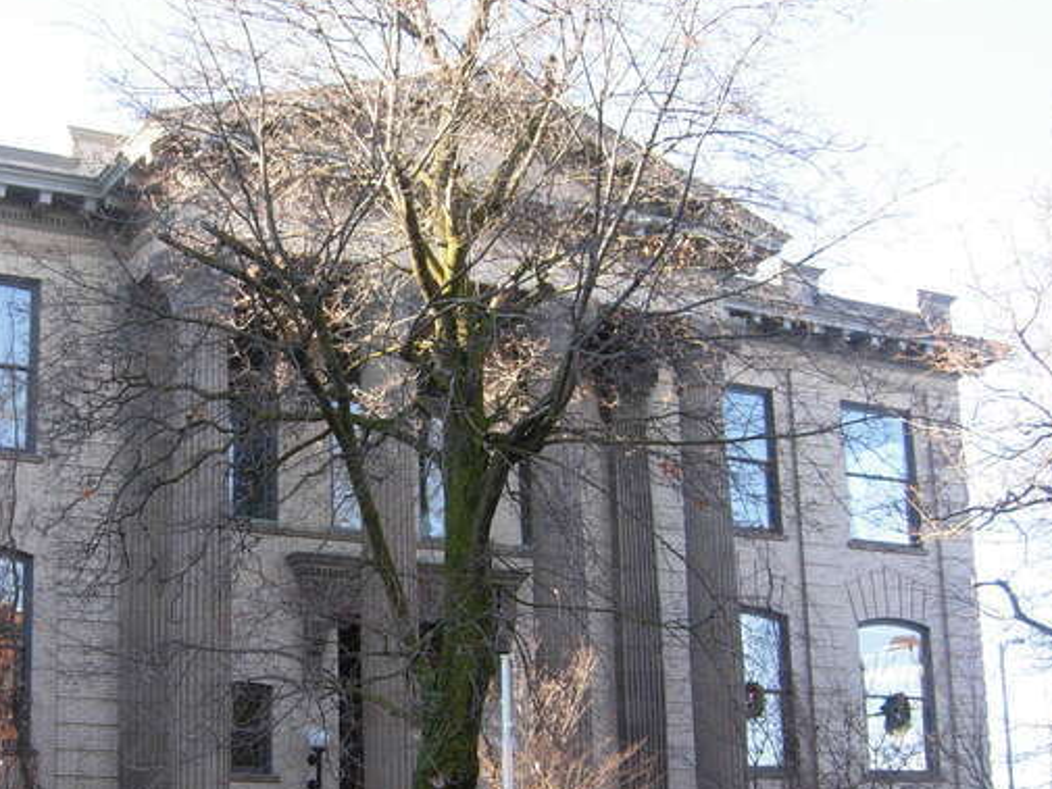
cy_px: 510
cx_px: 250
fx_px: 1733
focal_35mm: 57
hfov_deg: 33.0
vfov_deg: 25.6
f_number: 3.4
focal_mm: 7.5
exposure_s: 1/78.3
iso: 50
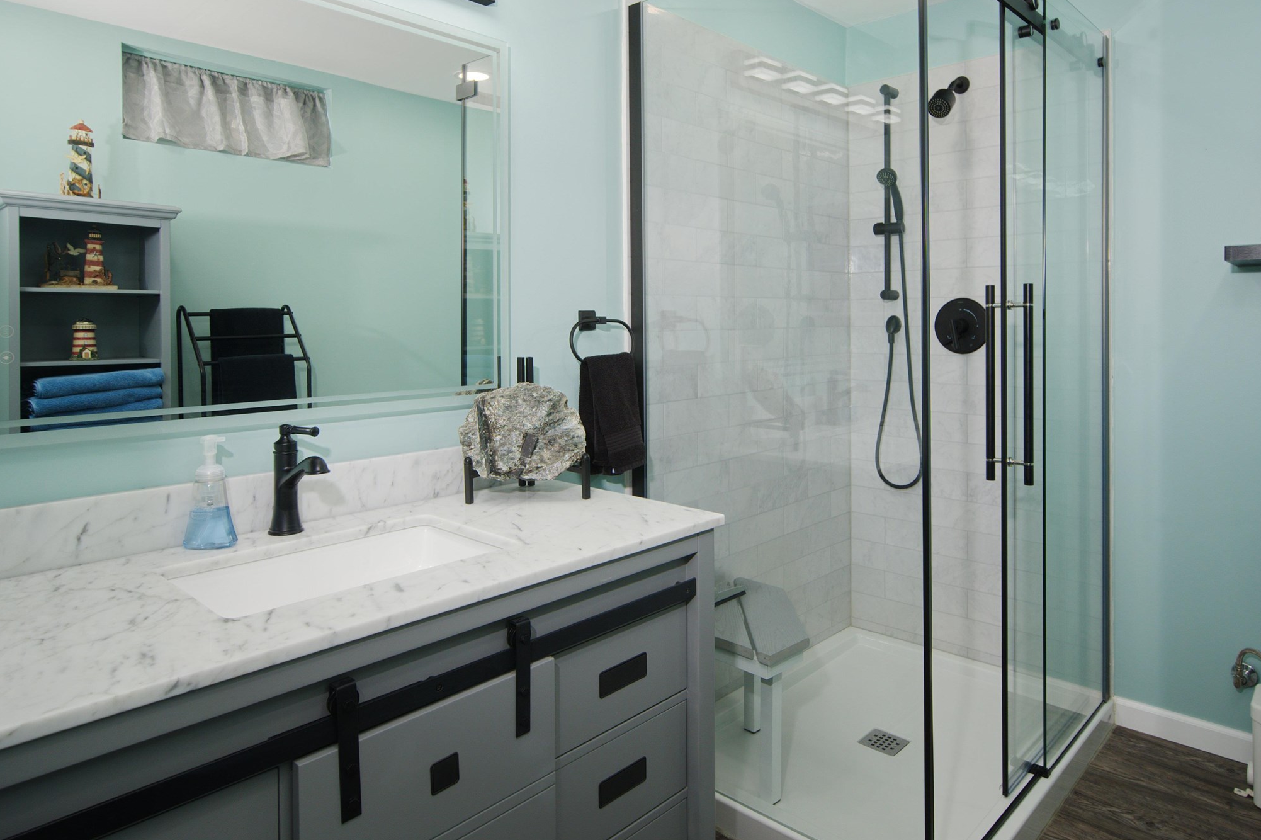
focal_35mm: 23
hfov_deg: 76.1
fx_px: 805
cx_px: 661
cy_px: 319
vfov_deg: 54.5
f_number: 7.1
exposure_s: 1/4
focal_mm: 15
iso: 320
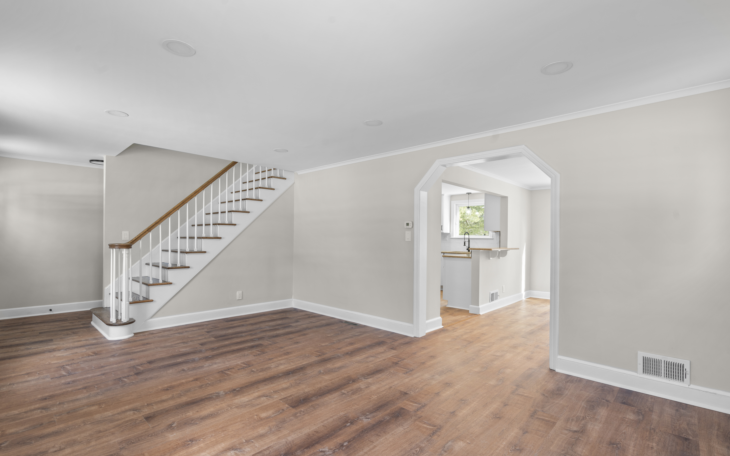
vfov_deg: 68.0
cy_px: 241
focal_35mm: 17
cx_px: 359
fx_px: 338
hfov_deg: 94.4
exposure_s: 1/2
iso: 200
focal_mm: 16
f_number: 9
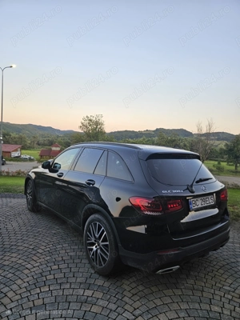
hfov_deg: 58.9
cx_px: 120
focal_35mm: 23
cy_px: 160
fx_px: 213
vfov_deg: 73.9
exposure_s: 1/182
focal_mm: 5.4
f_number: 1.8
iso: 32
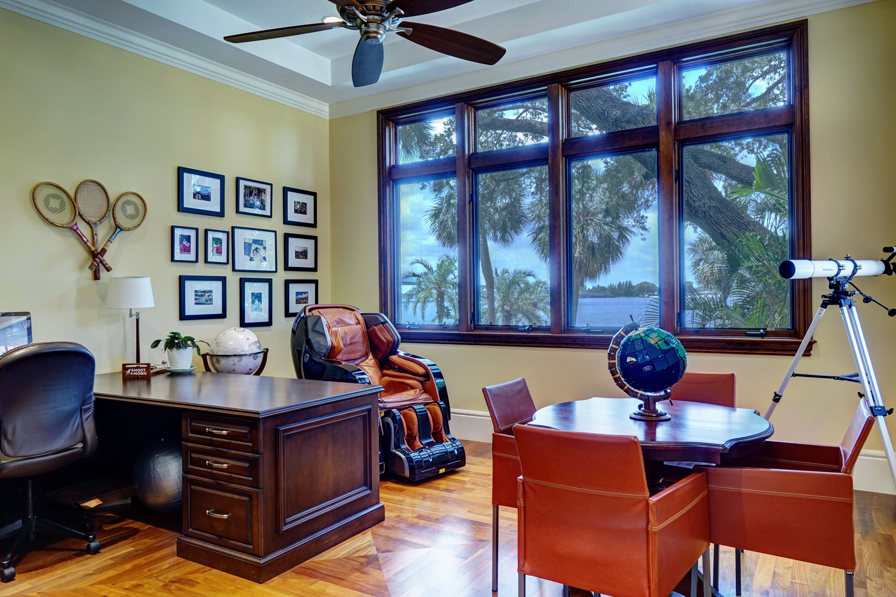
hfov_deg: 73.7
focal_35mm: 24
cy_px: 298
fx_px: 597
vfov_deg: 53.1
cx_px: 448
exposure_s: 1/60
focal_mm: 8.8
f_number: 2.4
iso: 200
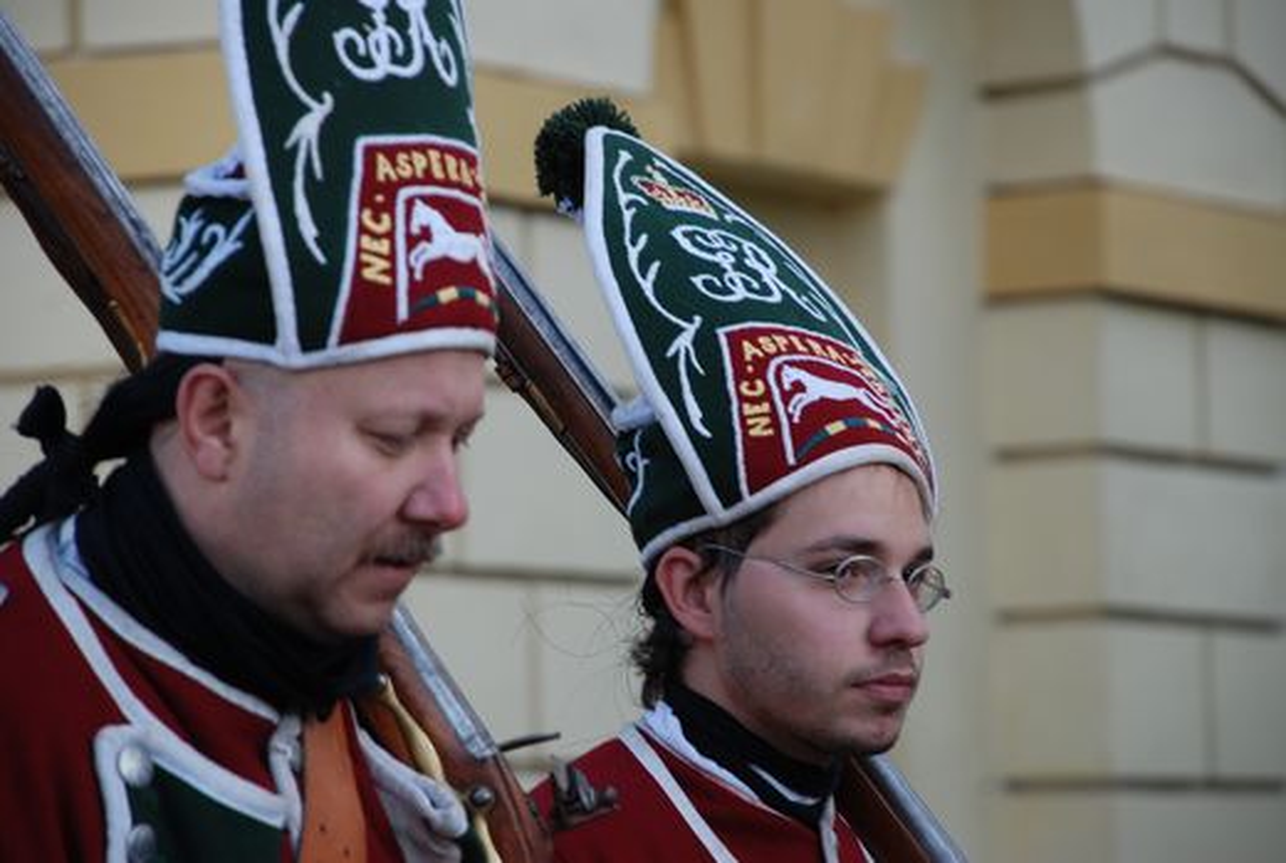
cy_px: 432
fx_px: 7248
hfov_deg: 10.1
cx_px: 643
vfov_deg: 6.8
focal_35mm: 202
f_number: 5.6
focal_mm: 135
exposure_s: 1/125
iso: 200
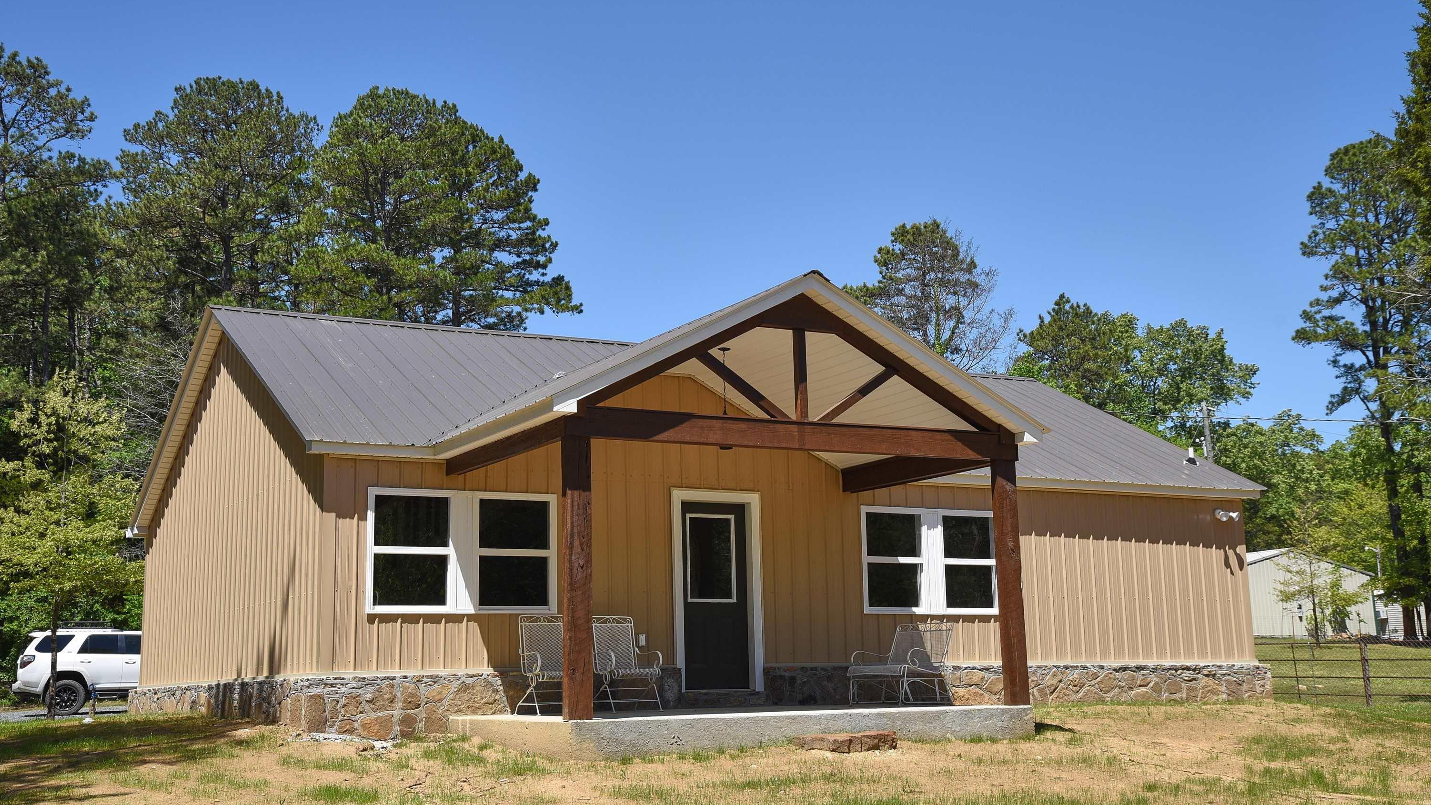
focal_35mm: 45
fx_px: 1708
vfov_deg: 26.5
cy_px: 364
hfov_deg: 45.5
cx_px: 705
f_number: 7.1
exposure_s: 1/250
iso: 100
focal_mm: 42
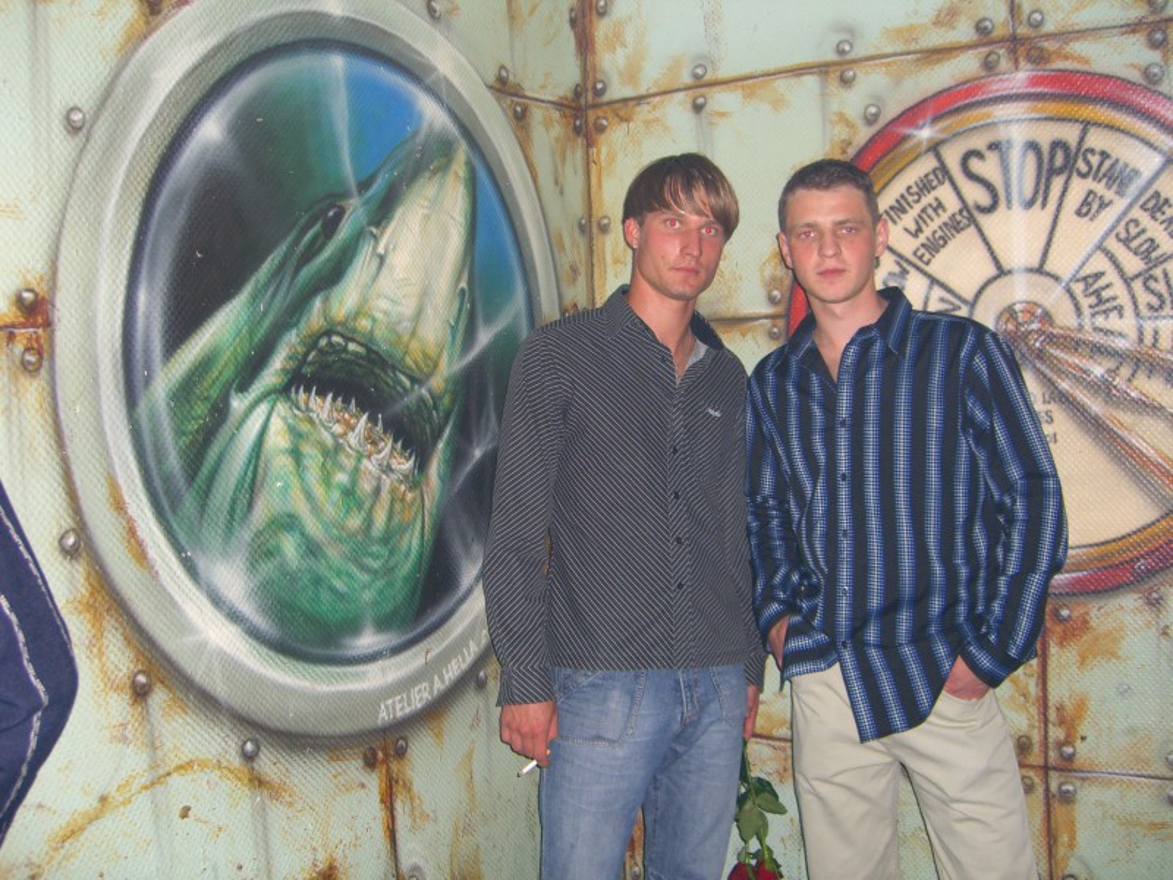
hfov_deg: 49.0
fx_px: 1288
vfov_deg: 37.7
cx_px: 586
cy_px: 440
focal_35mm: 38
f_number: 2.8
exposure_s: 1/60
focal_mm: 7.9
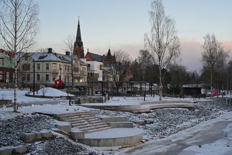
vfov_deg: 27.0
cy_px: 78
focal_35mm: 50
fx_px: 322
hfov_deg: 39.6
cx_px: 116
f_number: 11
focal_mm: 50
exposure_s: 1/20
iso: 100
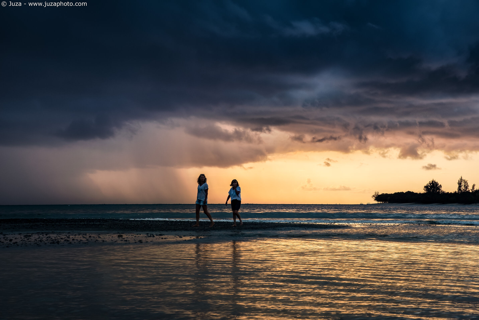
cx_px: 240
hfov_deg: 24.5
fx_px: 1104
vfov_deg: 16.5
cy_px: 160
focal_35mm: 83
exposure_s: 1/70
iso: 160
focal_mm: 55
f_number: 8
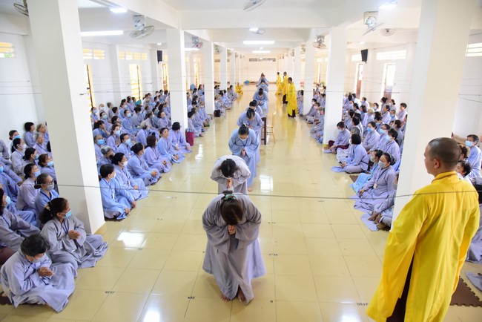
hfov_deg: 73.7
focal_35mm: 24
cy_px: 161
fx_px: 321
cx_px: 241
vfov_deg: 53.2
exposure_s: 1/40
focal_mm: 24
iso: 2500
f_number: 5
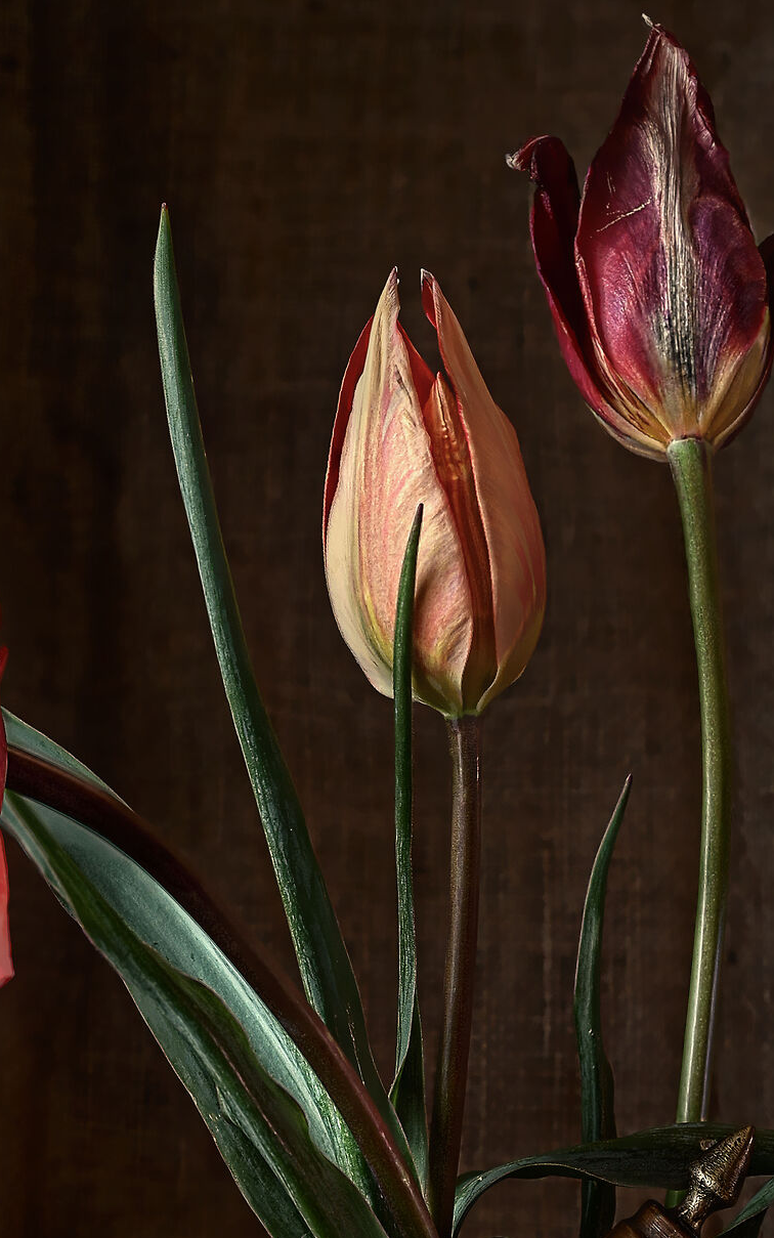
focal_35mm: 93
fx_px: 3138
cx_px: 197
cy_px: 1056
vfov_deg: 21.9
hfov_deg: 14.0
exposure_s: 3
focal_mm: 46
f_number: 8
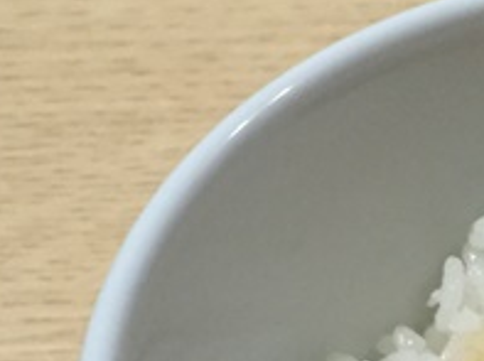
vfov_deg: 12.3
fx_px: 1647
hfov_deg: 15.9
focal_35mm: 118
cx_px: 622
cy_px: 410
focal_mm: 4.15
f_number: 2.2
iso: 160
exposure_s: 1/30
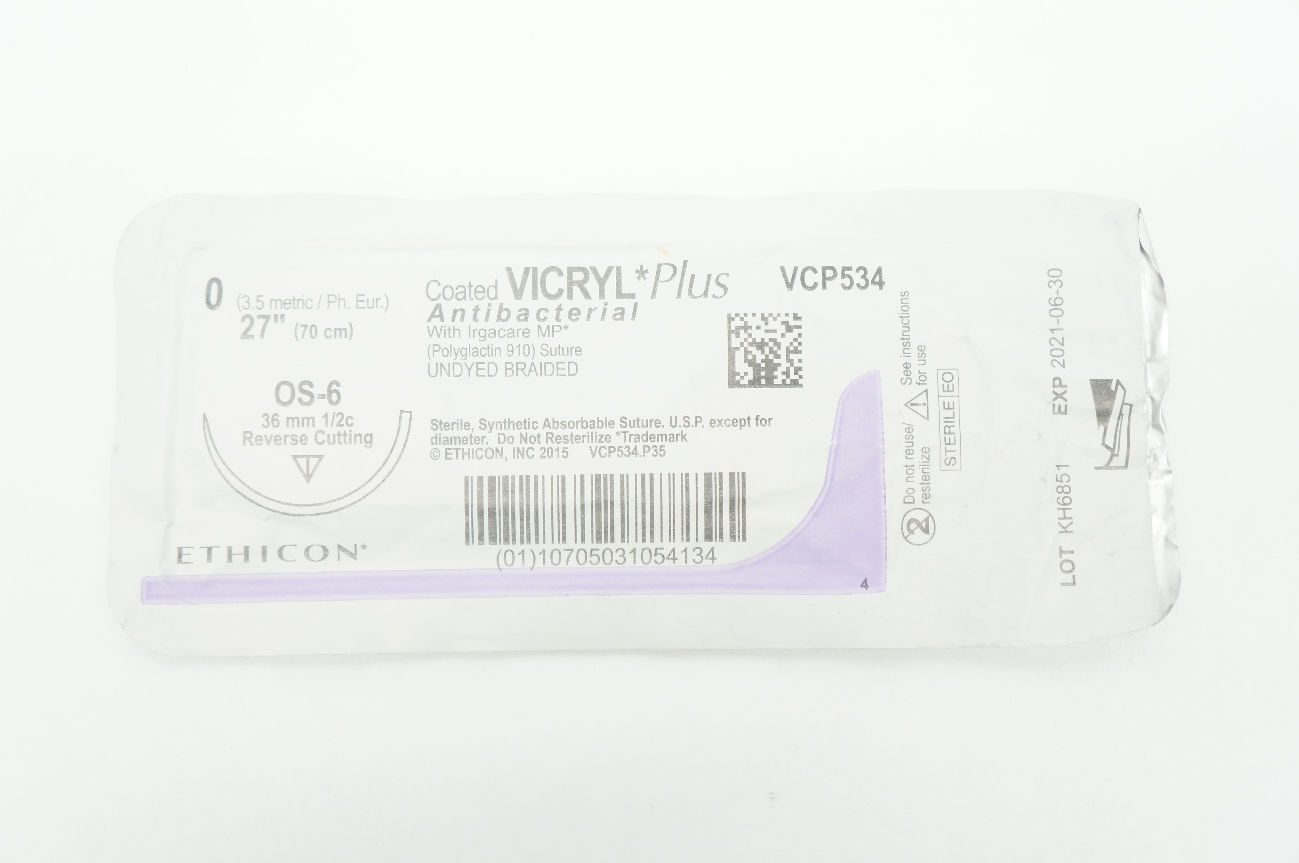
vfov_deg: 29.8
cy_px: 432
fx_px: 1622
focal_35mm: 45
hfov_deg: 43.6
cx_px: 650
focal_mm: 30
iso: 400
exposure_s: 1/60
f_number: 4
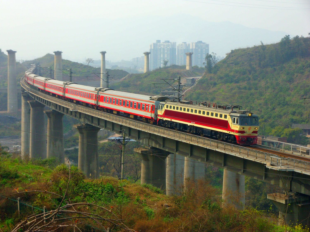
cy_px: 116
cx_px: 155
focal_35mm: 64
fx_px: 573
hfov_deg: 30.3
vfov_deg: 22.9
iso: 64
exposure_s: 1/400
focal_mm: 11.5
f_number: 5.2
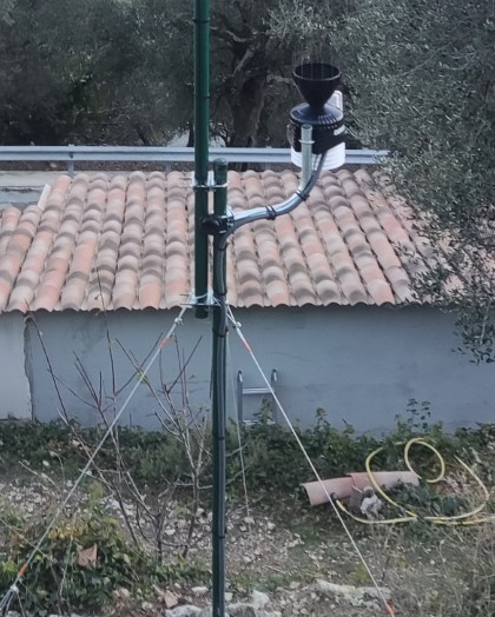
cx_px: 203
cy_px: -5
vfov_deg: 26.7
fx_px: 1226
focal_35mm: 67
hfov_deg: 22.8
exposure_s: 1/100
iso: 50
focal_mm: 4.71
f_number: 1.79
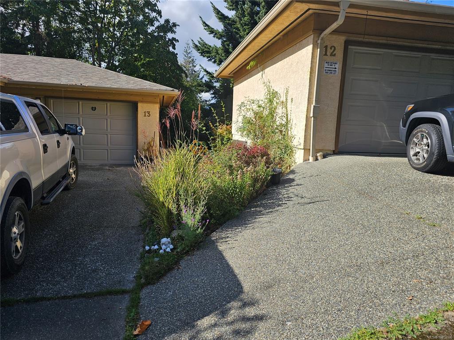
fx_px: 302
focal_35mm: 23
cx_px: 227
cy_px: 170
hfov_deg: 73.9
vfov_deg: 58.9
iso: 10
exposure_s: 1/577
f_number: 1.7
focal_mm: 6.3
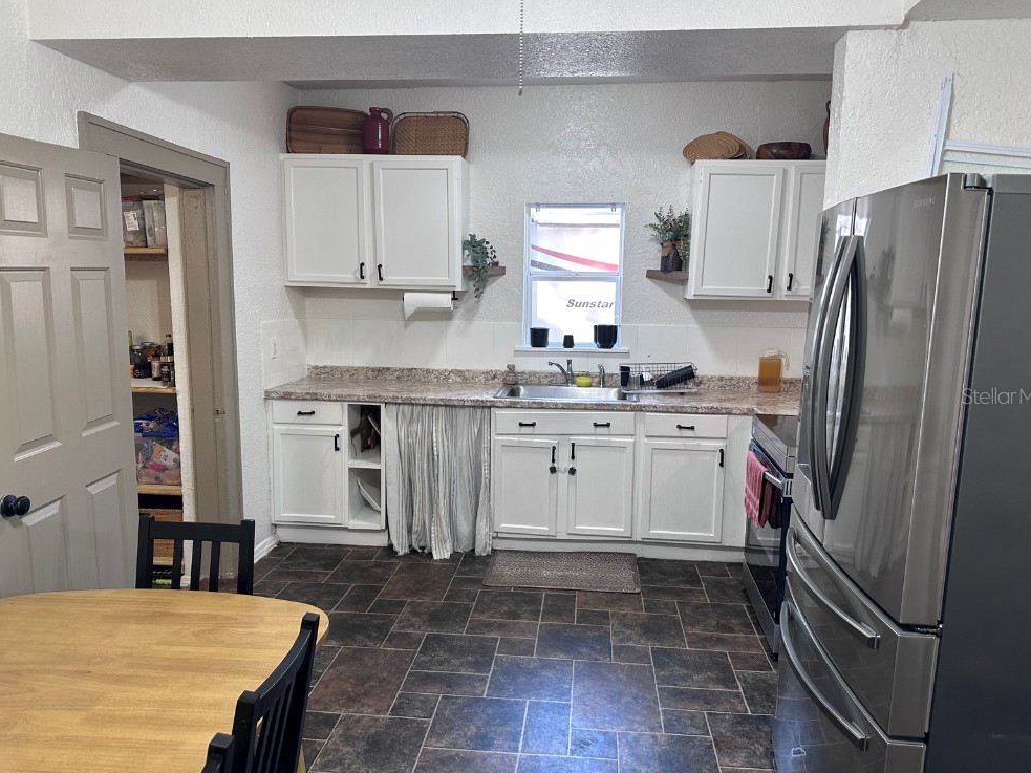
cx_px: 523
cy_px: 395
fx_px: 745
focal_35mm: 25
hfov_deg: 69.4
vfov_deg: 54.9
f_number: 1.78
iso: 125
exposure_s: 1/60
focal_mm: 6.86
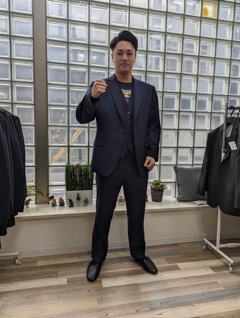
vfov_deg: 71.5
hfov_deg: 56.9
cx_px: 120
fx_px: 221
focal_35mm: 24
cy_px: 159
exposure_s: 1/384
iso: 36
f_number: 1.85
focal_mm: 6.81
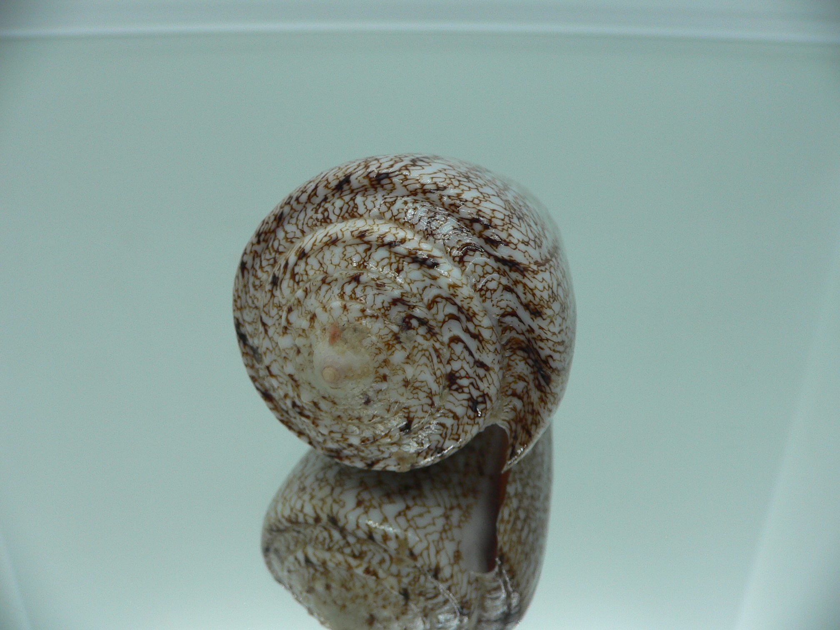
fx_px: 849
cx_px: 420
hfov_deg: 52.6
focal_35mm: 35
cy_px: 315
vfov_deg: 40.7
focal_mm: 4.6
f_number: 2.8
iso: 80
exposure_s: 1/60
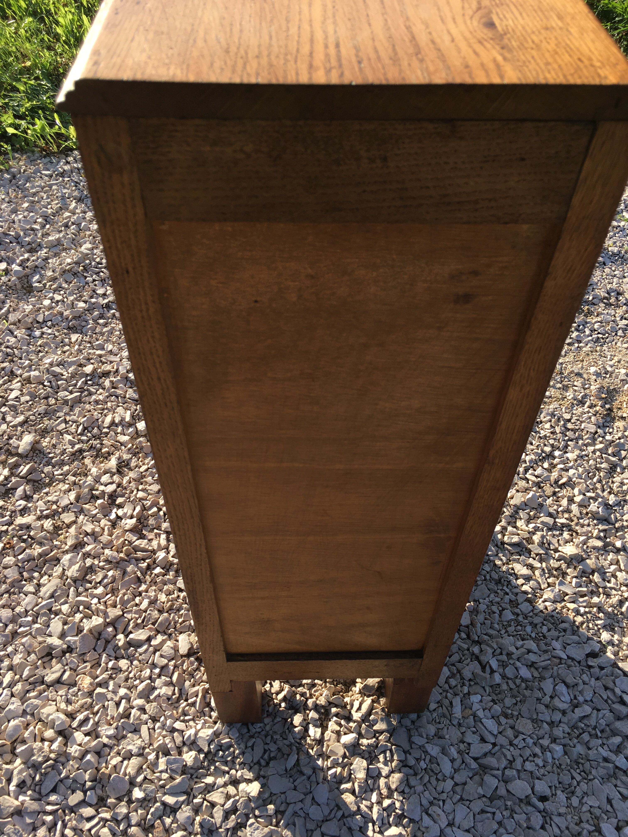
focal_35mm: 29
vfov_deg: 61.7
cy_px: 418
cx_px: 314
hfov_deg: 48.2
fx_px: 701
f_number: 2.2
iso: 25
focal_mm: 4.15
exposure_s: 1/596
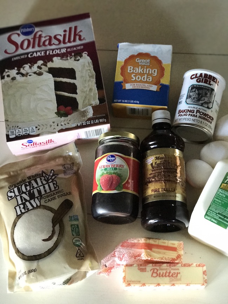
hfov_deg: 25.7
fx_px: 501
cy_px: 152
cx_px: 114
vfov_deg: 33.8
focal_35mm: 57
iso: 500
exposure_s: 1/60
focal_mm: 6.6
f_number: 2.8
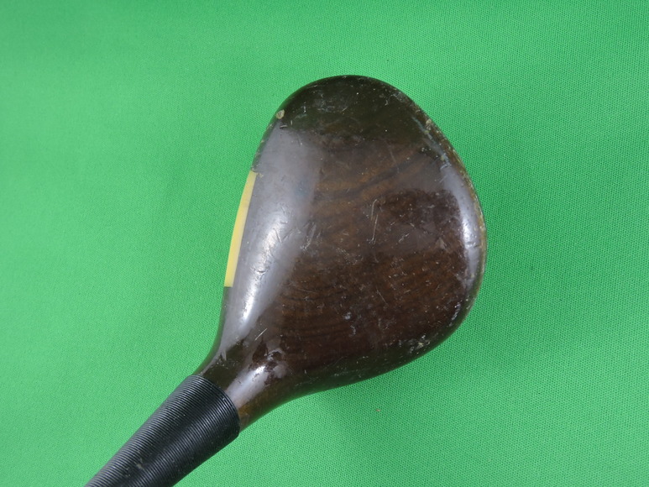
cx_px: 324
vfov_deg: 36.0
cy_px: 244
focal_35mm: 40
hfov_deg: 46.8
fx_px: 750
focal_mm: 7.2
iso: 220
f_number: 3.8
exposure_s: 1/30
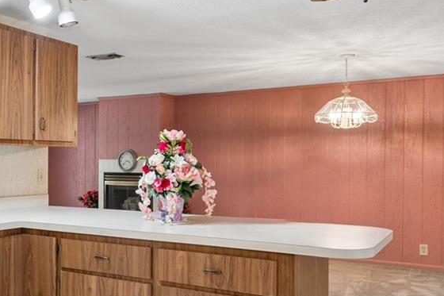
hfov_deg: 46.8
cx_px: 113
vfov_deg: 32.8
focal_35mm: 40
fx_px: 493
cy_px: 217
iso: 400
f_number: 8
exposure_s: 1/20
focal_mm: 14
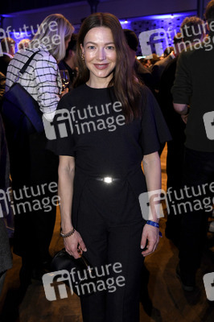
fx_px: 304
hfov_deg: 38.8
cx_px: 107
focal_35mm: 34
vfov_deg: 55.8
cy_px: 161
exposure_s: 1/60
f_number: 5
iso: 2000
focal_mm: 34
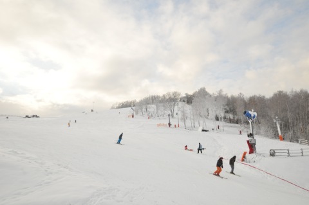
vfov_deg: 50.3
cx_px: 154
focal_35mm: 26
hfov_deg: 70.5
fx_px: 219
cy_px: 102
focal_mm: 17
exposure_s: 1/250
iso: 200
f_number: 8
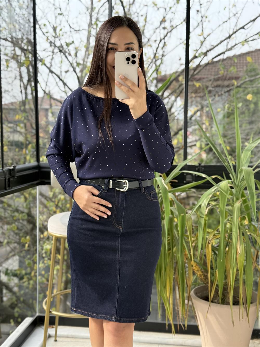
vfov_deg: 39.7
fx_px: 481
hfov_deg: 30.3
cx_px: 130
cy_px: 174
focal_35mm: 48
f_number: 1.78
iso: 100
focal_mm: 6.76
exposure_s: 1/405
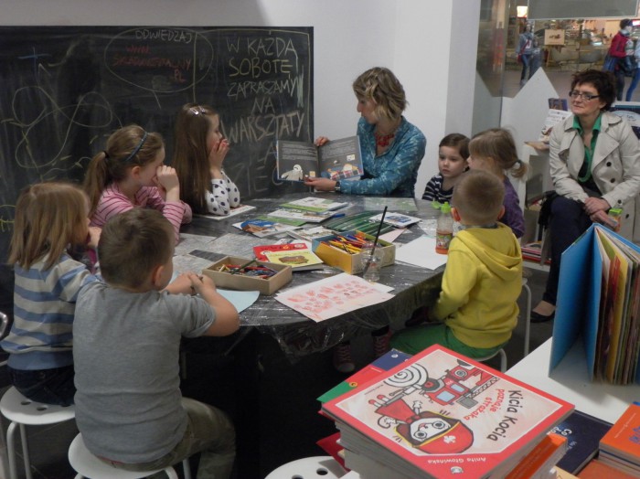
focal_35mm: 37
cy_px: 240
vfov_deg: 38.6
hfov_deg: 50.2
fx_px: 684
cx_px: 320
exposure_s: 1/30
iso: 400
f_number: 3.5
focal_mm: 6.6
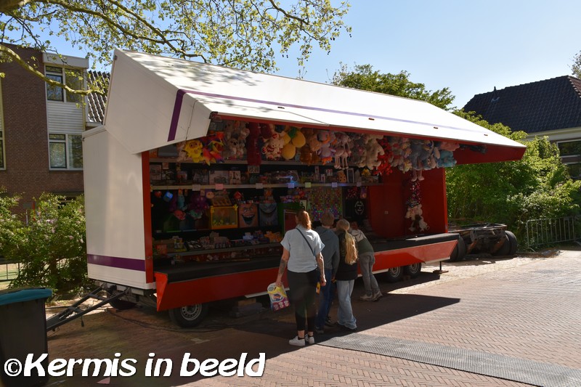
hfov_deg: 57.2
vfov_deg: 40.0
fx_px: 532
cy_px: 194
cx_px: 290
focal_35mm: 33
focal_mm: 22
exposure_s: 1/500
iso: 360
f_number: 8
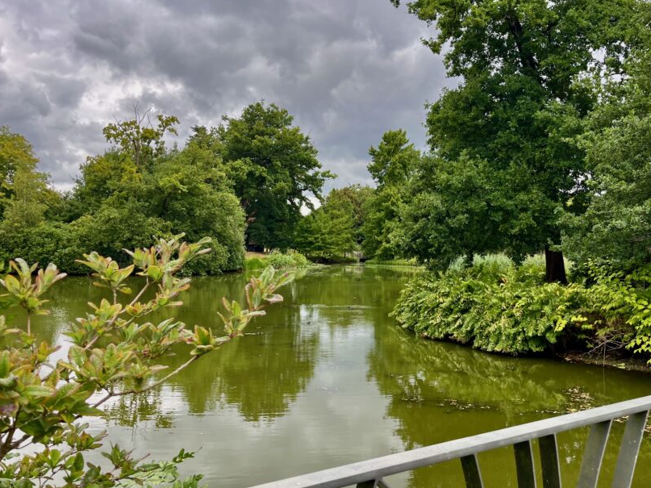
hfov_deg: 54.9
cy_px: 254
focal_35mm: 33
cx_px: 391
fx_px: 621
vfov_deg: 42.9
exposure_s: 1/510
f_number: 1.6
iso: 50
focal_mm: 5.1
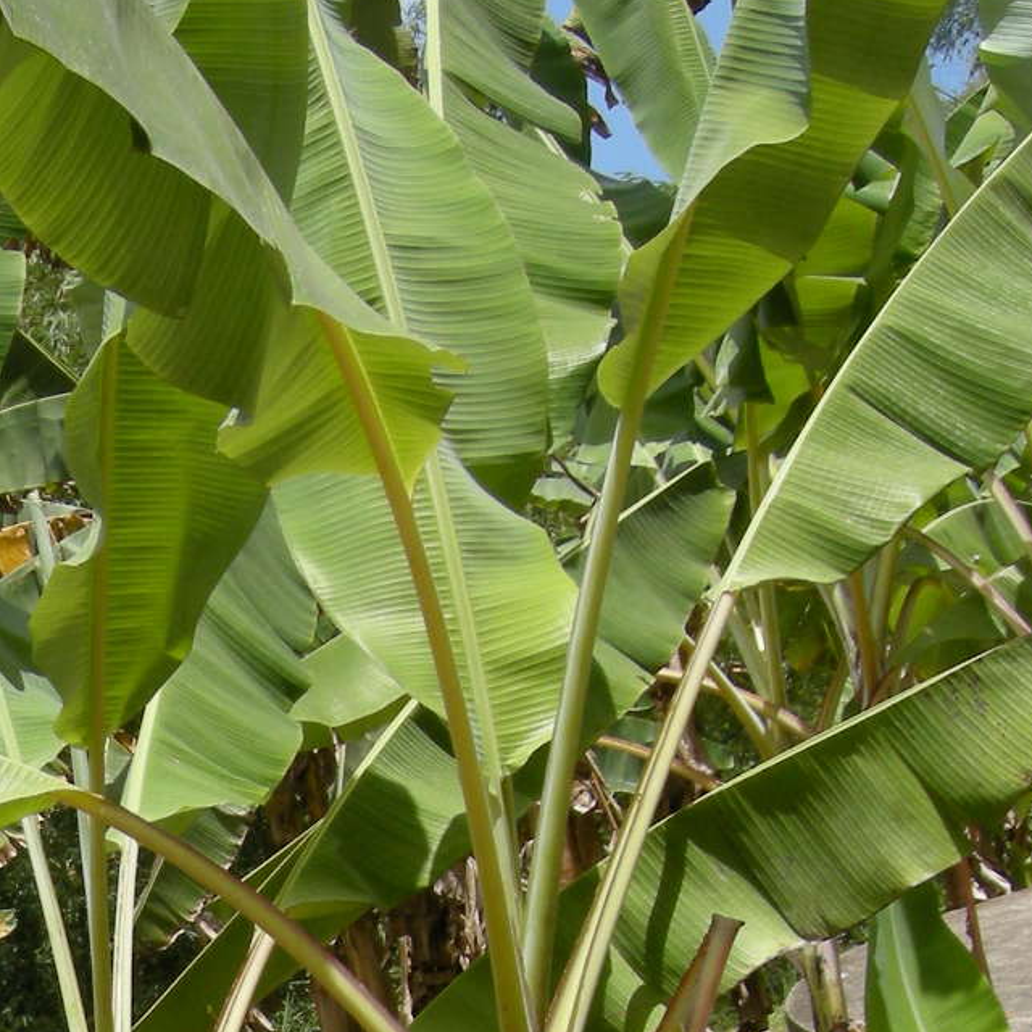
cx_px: -279
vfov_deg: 14.0
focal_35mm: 116
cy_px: 1604
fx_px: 3913
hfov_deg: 14.4
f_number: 5.4
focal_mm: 7.5
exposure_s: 1/251
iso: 64
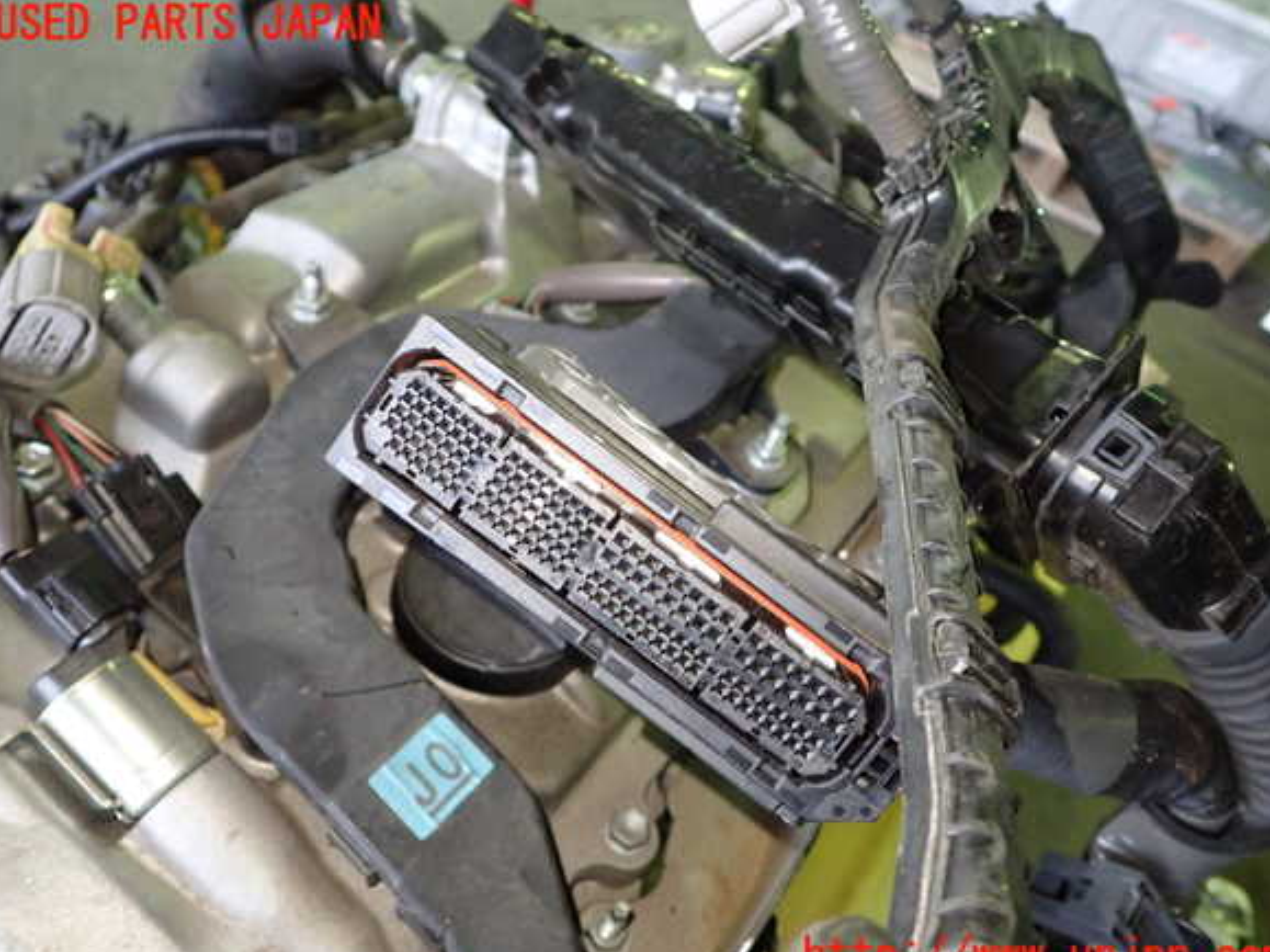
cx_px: 640
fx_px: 1064
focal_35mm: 29
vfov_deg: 48.2
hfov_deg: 61.7
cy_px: 491
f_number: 2.2
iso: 640
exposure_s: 1/30
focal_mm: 5.05
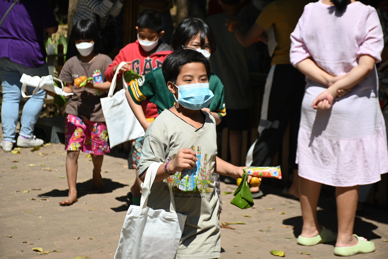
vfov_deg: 12.2
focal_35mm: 112
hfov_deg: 18.2
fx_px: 1212
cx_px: 194
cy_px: 130
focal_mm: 75
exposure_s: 1/640
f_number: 5
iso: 100
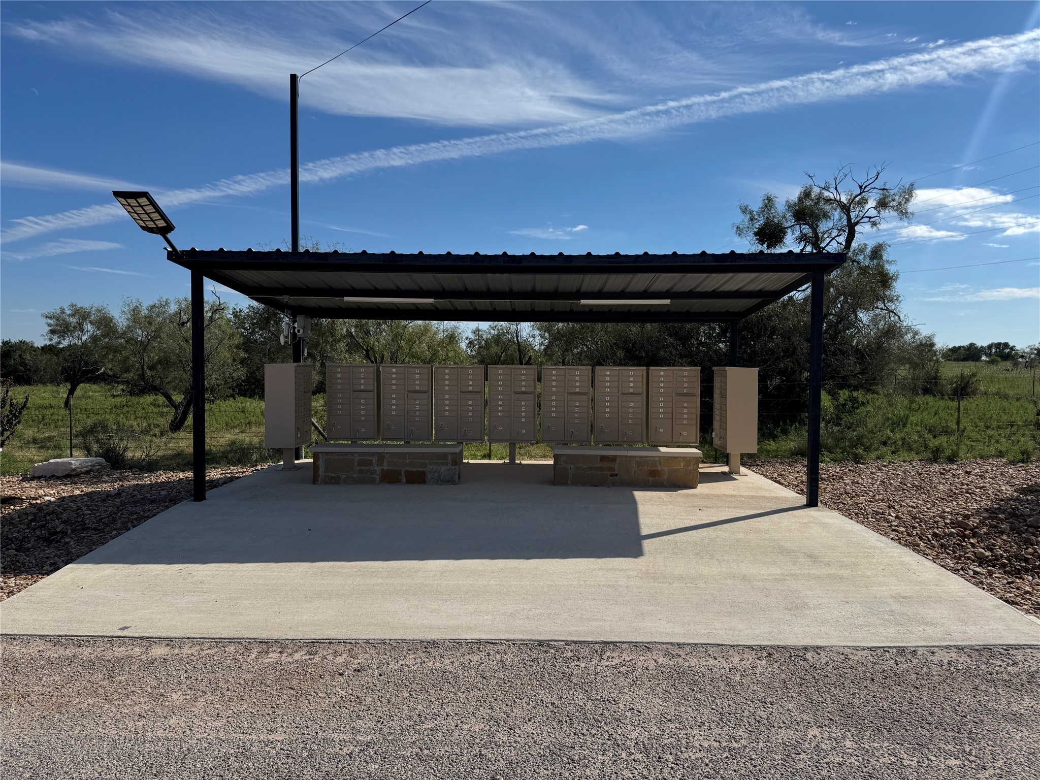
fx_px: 721
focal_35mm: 24
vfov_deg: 56.8
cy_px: 390
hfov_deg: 71.6
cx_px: 520
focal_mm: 6.76
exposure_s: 1/9009
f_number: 1.78
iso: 80
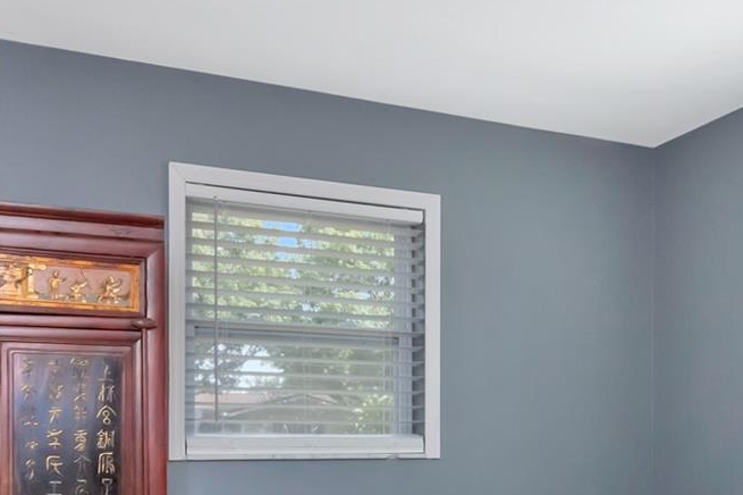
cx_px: 430
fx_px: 908
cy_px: 463
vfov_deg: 29.0
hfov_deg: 44.4
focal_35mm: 44
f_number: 11
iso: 1000
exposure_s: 1/200
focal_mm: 12
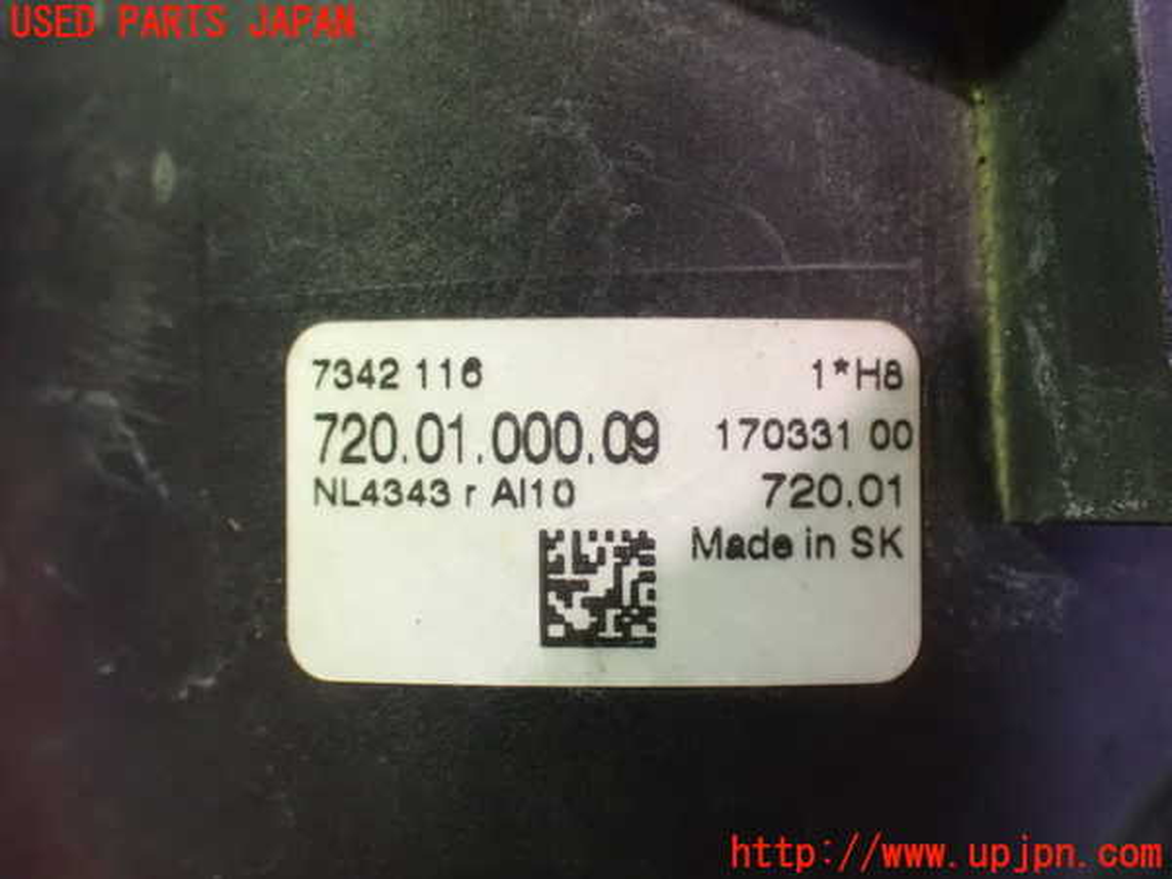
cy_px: 440
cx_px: 586
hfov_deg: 40.4
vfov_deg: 30.9
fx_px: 1591
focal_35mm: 47
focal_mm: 8.4
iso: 1600
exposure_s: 1/30
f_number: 3.1
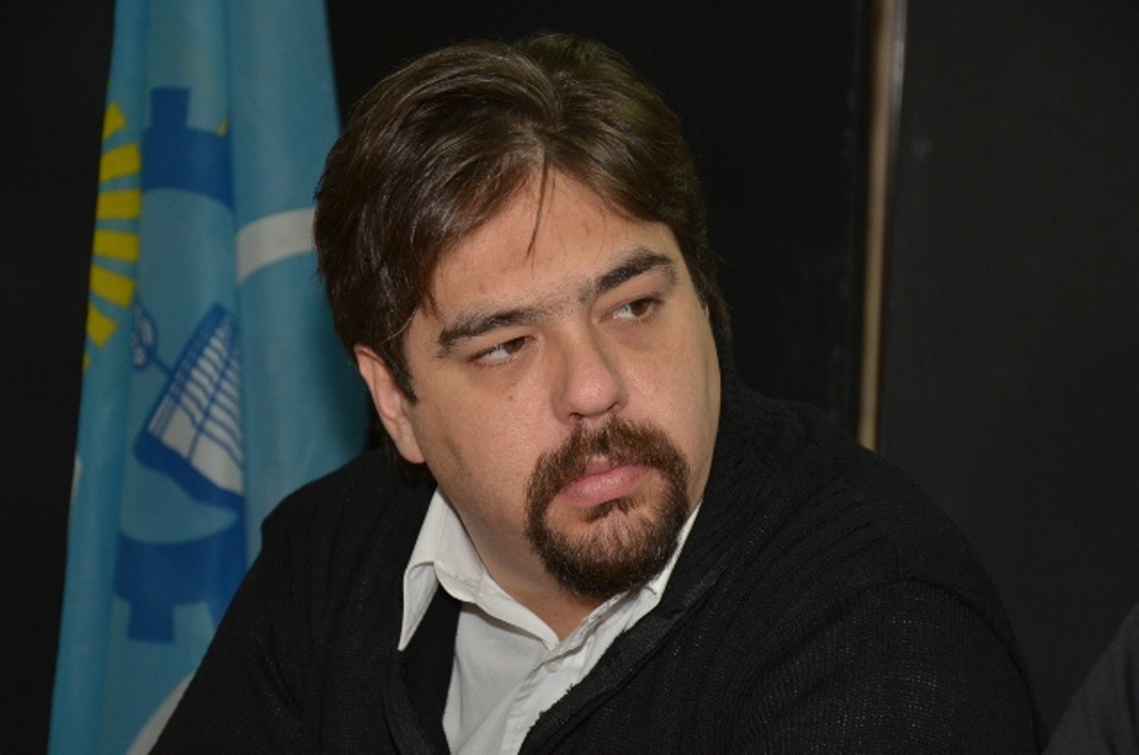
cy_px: 378
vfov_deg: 12.1
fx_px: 3552
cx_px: 570
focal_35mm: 112
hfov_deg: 18.2
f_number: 5.3
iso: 800
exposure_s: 1/60
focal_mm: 75
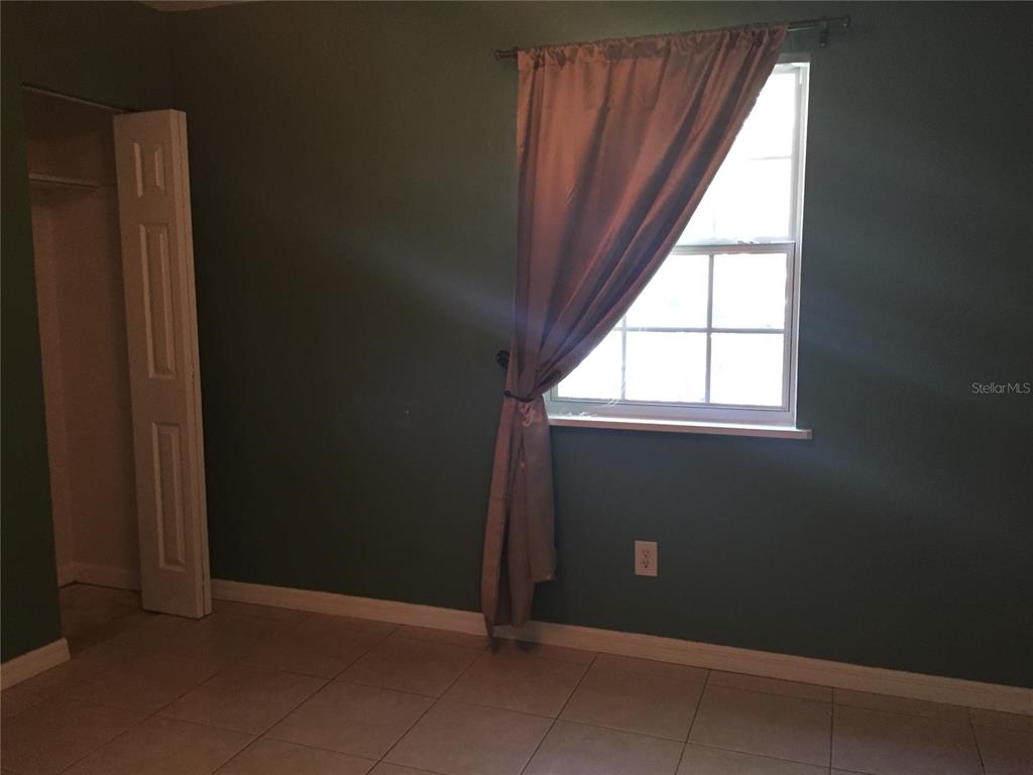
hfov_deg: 61.7
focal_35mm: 29
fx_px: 865
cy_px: 388
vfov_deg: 48.2
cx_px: 516
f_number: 2.2
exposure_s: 1/24
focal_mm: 4.15
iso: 250
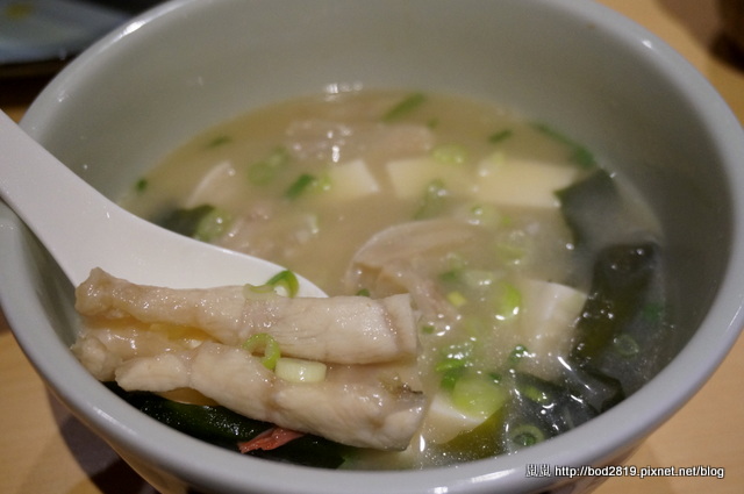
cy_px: 247
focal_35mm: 45
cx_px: 372
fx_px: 929
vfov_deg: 29.8
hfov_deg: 43.7
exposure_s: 1/60
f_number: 5
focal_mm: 30
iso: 2500
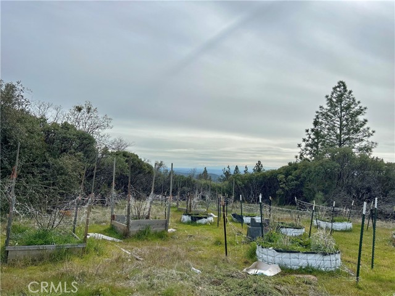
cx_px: 198
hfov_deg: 67.3
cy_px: 148
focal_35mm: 26
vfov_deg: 53.1
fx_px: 297
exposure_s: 1/10309
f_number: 1.5
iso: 50
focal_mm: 5.7
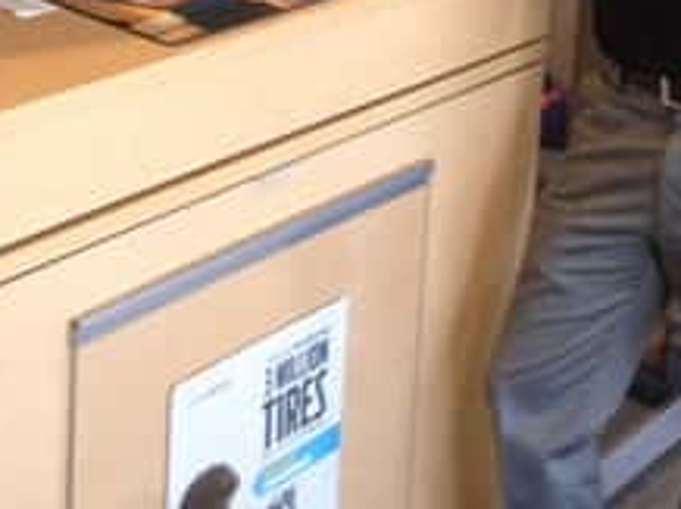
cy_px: -161
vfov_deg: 15.9
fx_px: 1729
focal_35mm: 88
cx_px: 272
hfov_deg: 22.2
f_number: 2.4
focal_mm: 4.12
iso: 64
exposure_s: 1/20
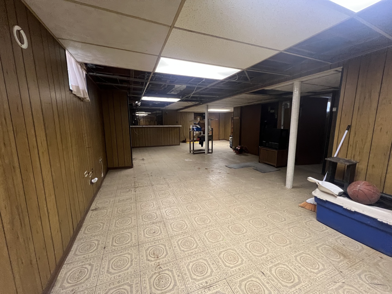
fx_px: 147
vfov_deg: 89.9
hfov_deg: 106.2
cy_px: 147
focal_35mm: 13
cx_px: 196
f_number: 1.8
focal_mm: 1.57
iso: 400
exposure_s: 1/60
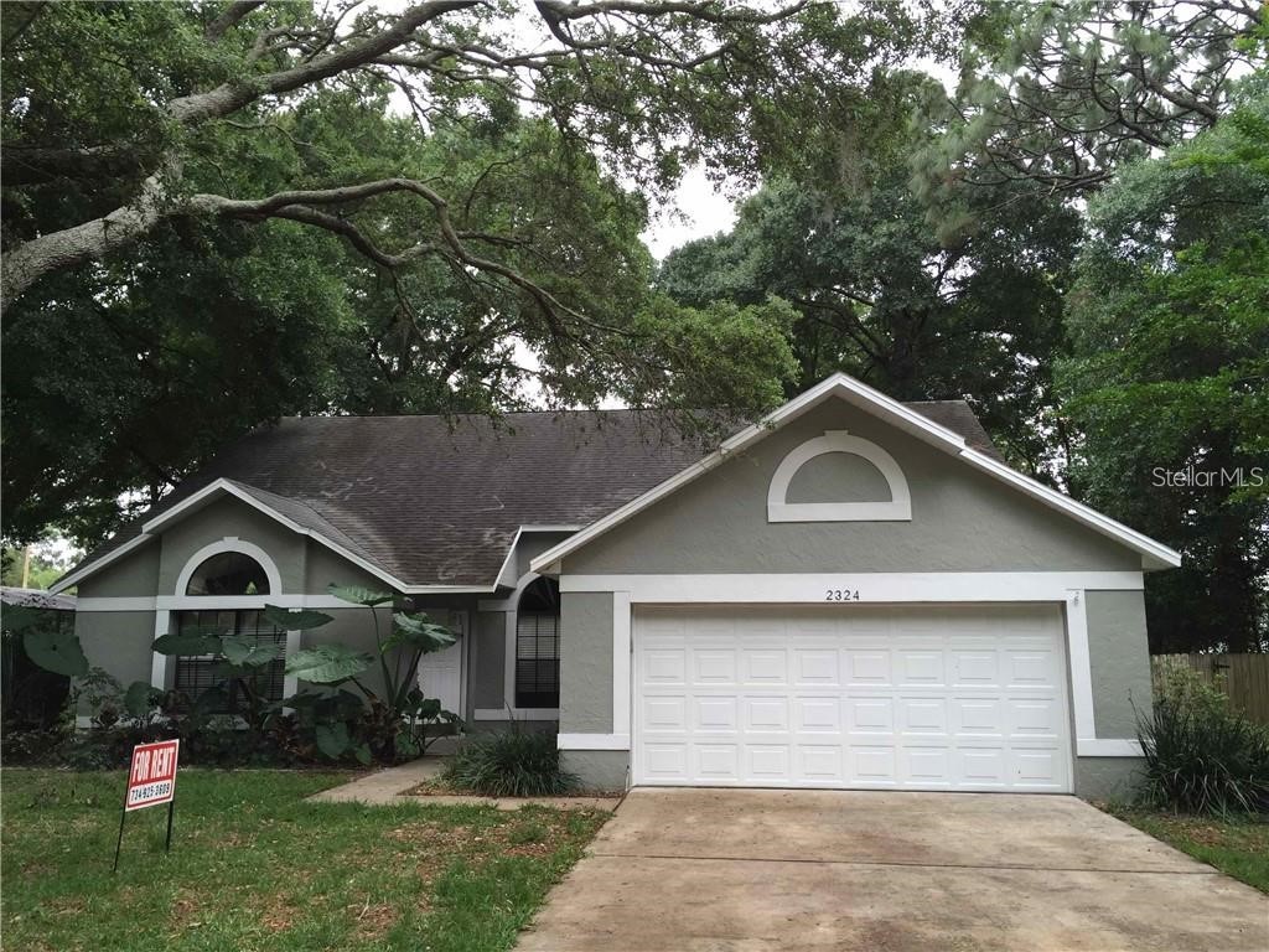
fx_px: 1063
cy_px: 476
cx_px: 634
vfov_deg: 48.2
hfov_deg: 61.7
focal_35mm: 29
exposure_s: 1/120
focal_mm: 4.15
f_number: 2.2
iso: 32
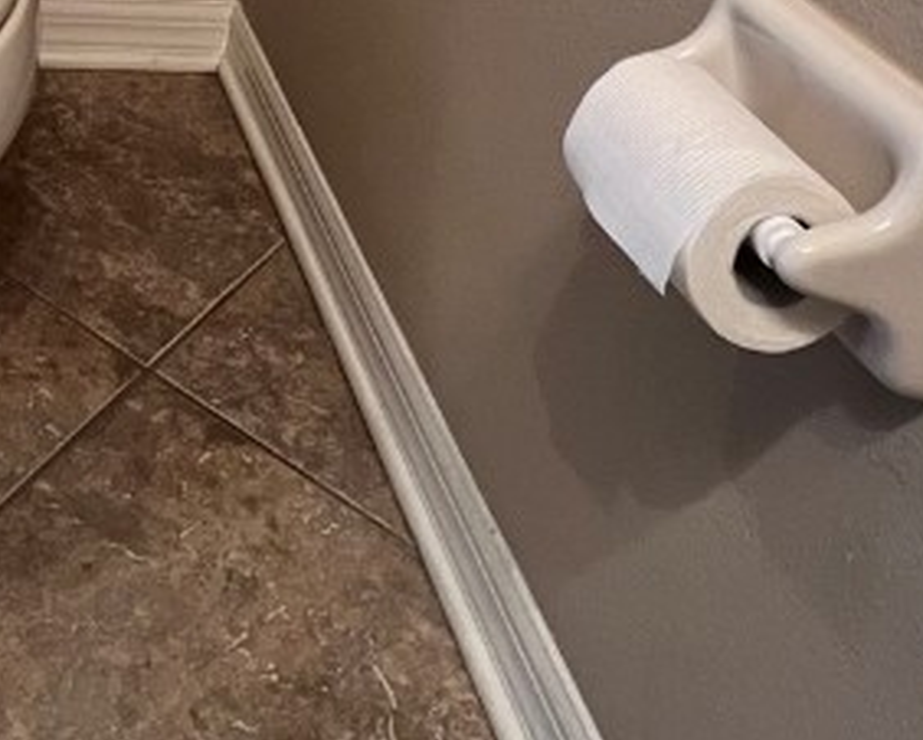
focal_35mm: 46
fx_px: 1257
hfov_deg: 35.9
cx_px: -26
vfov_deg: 23.6
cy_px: -458
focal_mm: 1.57
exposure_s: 1/60
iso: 500
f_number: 1.8
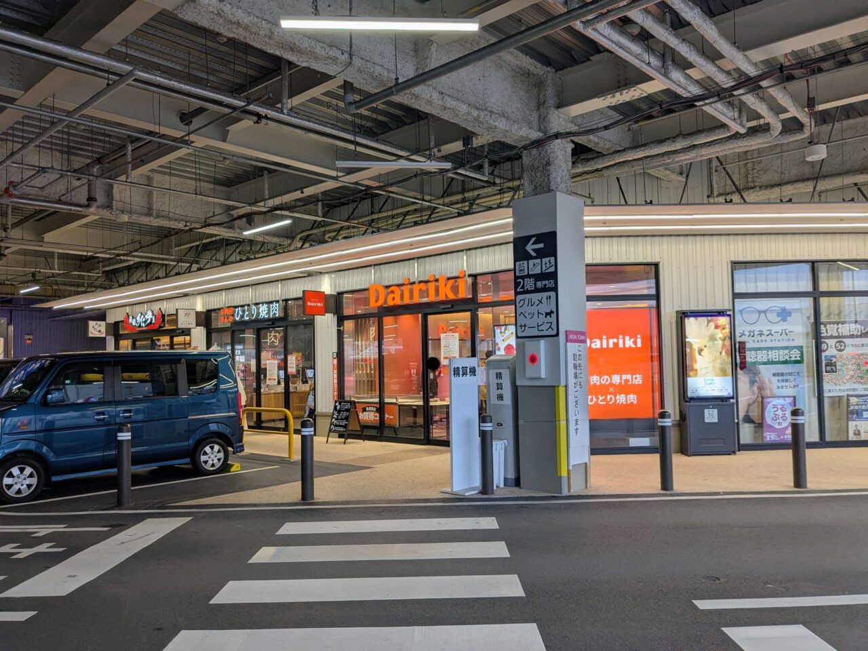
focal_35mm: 27
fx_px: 677
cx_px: 434
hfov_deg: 65.3
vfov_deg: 51.4
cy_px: 326
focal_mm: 4.38
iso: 51
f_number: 1.73
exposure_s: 1/304
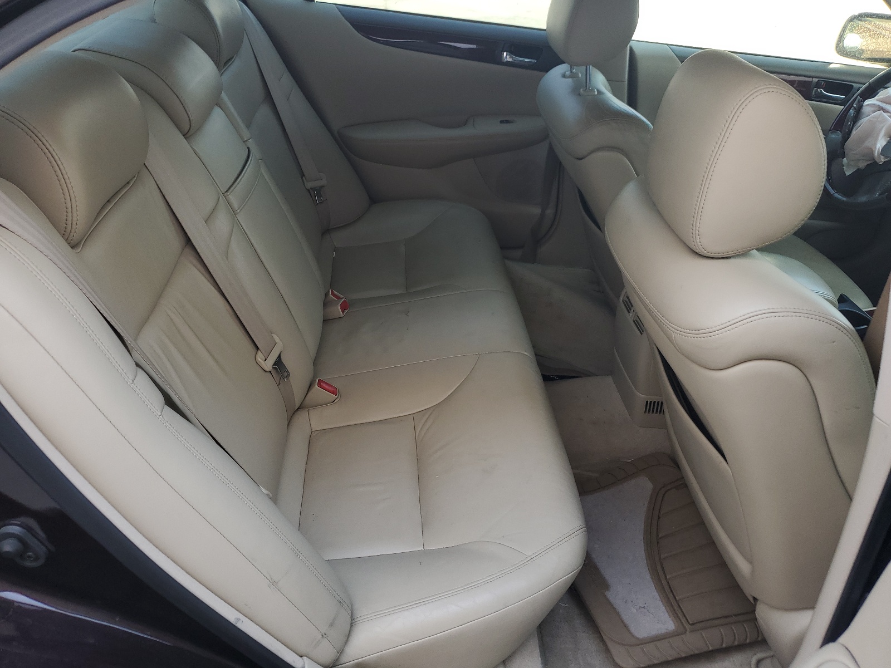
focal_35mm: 26
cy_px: 334
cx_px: 446
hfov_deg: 67.3
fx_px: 669
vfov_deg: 53.1
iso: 50
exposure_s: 1/217
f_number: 1.5
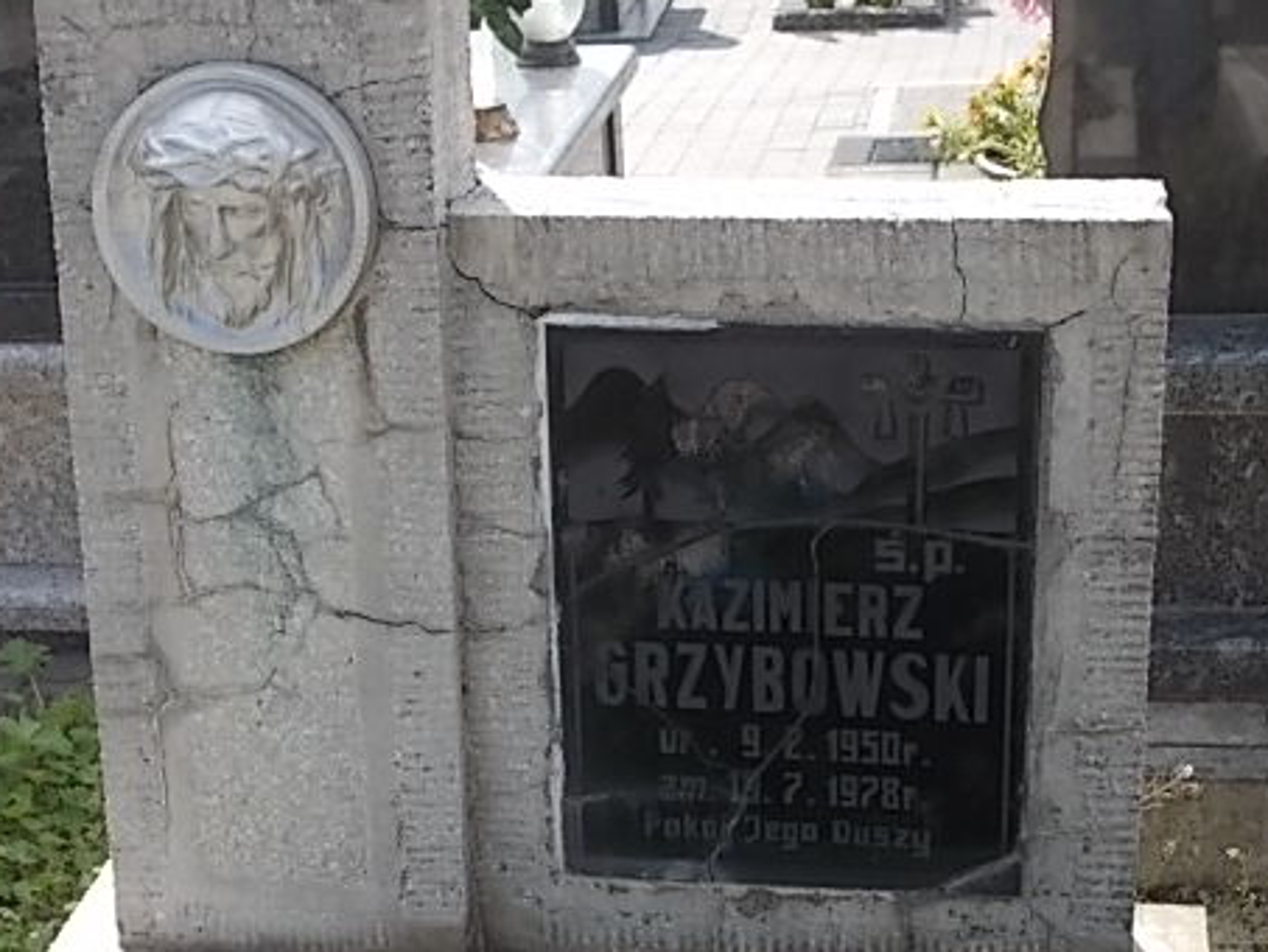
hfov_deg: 27.0
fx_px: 2638
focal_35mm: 72
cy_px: 484
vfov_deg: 20.4
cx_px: 591
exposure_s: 1/320
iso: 80
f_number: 3.6
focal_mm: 7.2
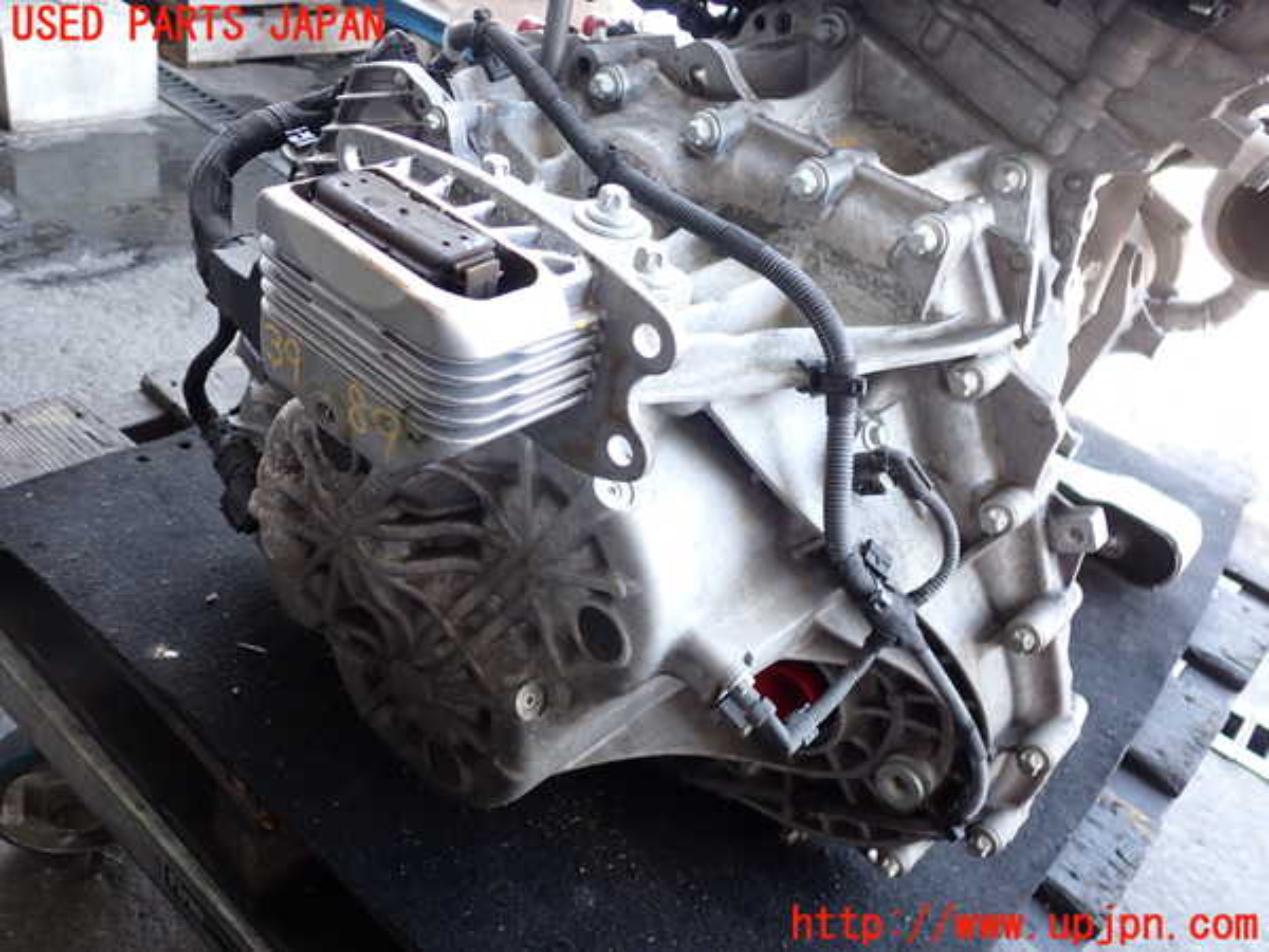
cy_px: 476
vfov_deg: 46.8
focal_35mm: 30
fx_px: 1100
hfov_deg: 60.0
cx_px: 634
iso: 200
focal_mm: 5.4
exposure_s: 1/60
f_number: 2.3
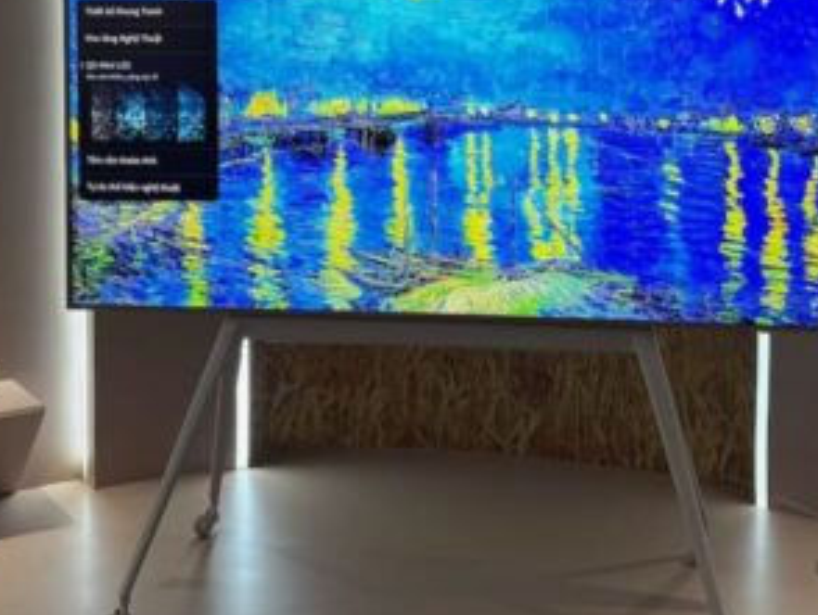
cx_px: 437
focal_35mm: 53
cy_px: 139
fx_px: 1253
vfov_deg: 27.1
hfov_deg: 36.1
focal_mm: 5.96
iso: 64
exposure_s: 1/100
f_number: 1.6
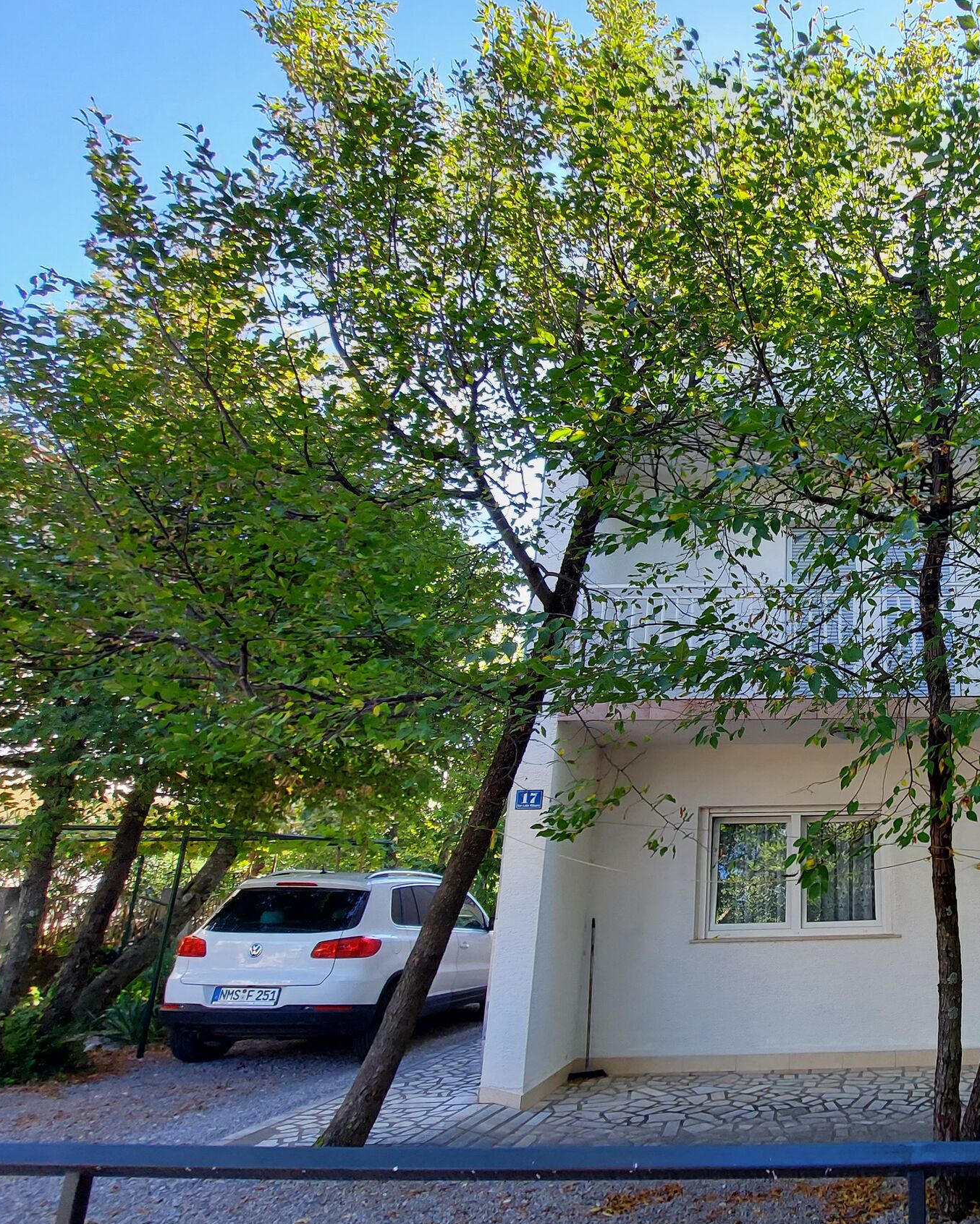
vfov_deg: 77.5
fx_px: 761
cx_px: 879
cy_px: 655
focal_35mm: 21
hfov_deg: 56.6
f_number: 2.2
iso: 50
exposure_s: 1/127
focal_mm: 1.74
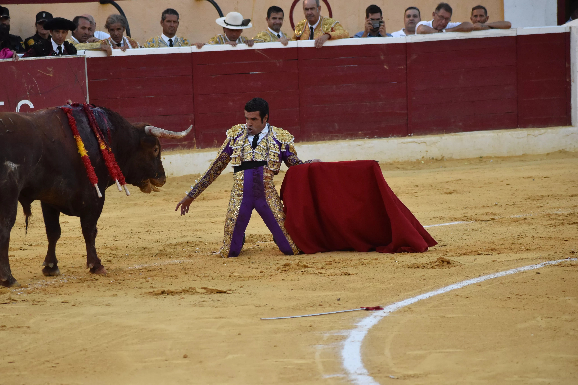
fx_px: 3798
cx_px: 246
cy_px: 214
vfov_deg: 5.8
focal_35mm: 237
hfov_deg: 8.7
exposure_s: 1/320
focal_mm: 135
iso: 1600
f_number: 4.8
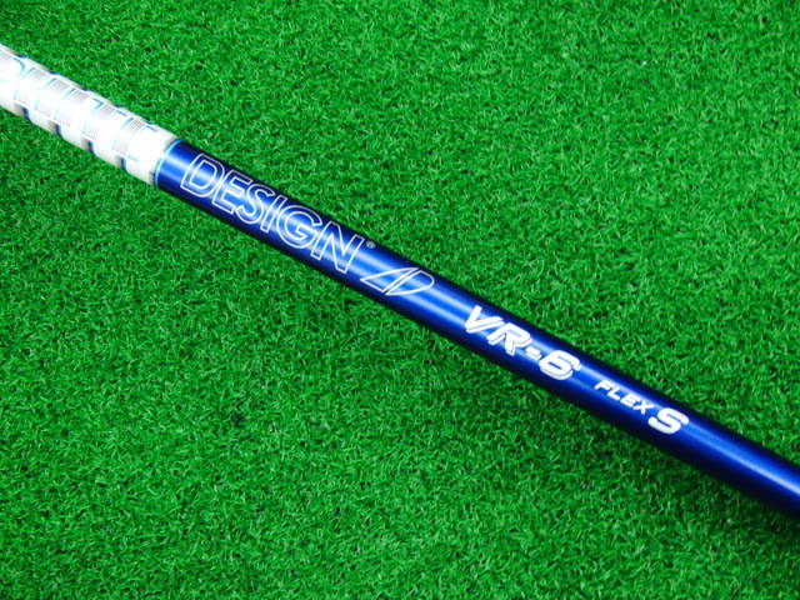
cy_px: 300
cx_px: 400
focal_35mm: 37
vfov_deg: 38.7
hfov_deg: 50.1
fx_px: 855
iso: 400
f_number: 3.6
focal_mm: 6.42
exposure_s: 1/30
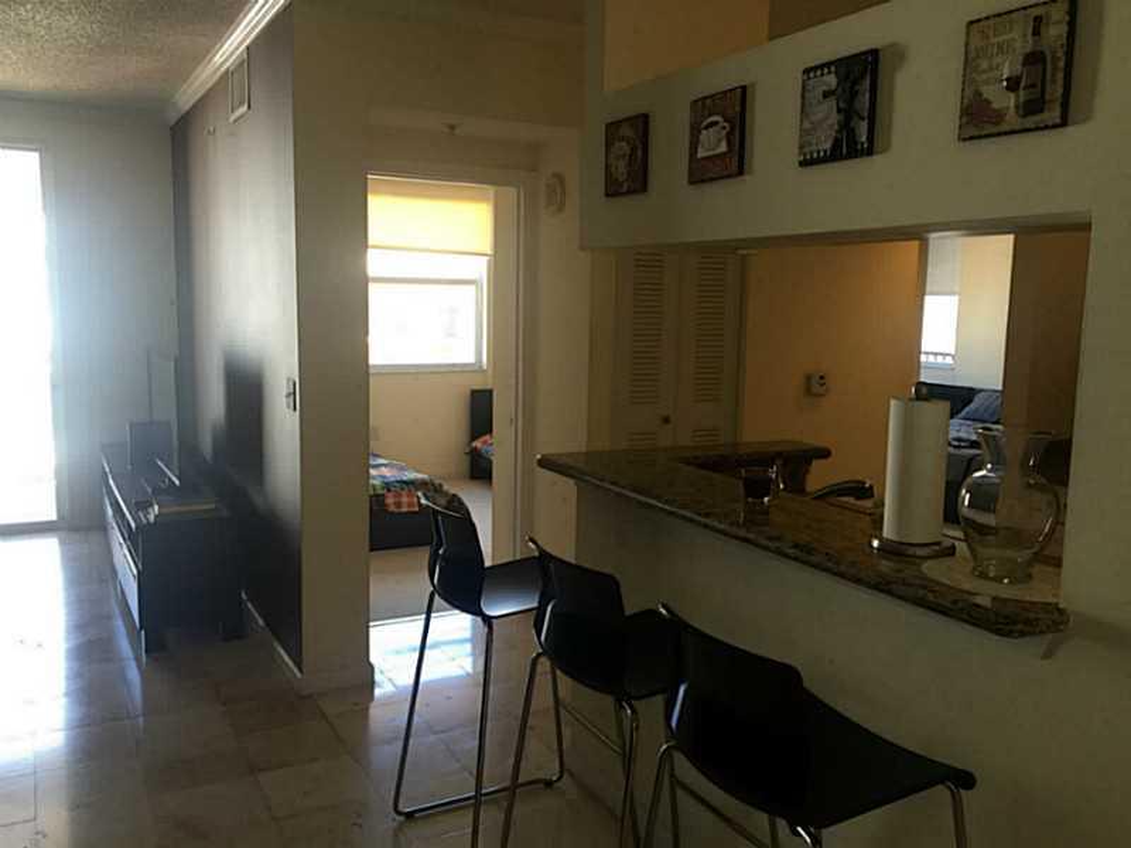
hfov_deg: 61.7
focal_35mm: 29
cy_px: 424
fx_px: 948
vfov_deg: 48.2
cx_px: 566
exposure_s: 1/40
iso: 32
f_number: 2.2
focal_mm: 4.15
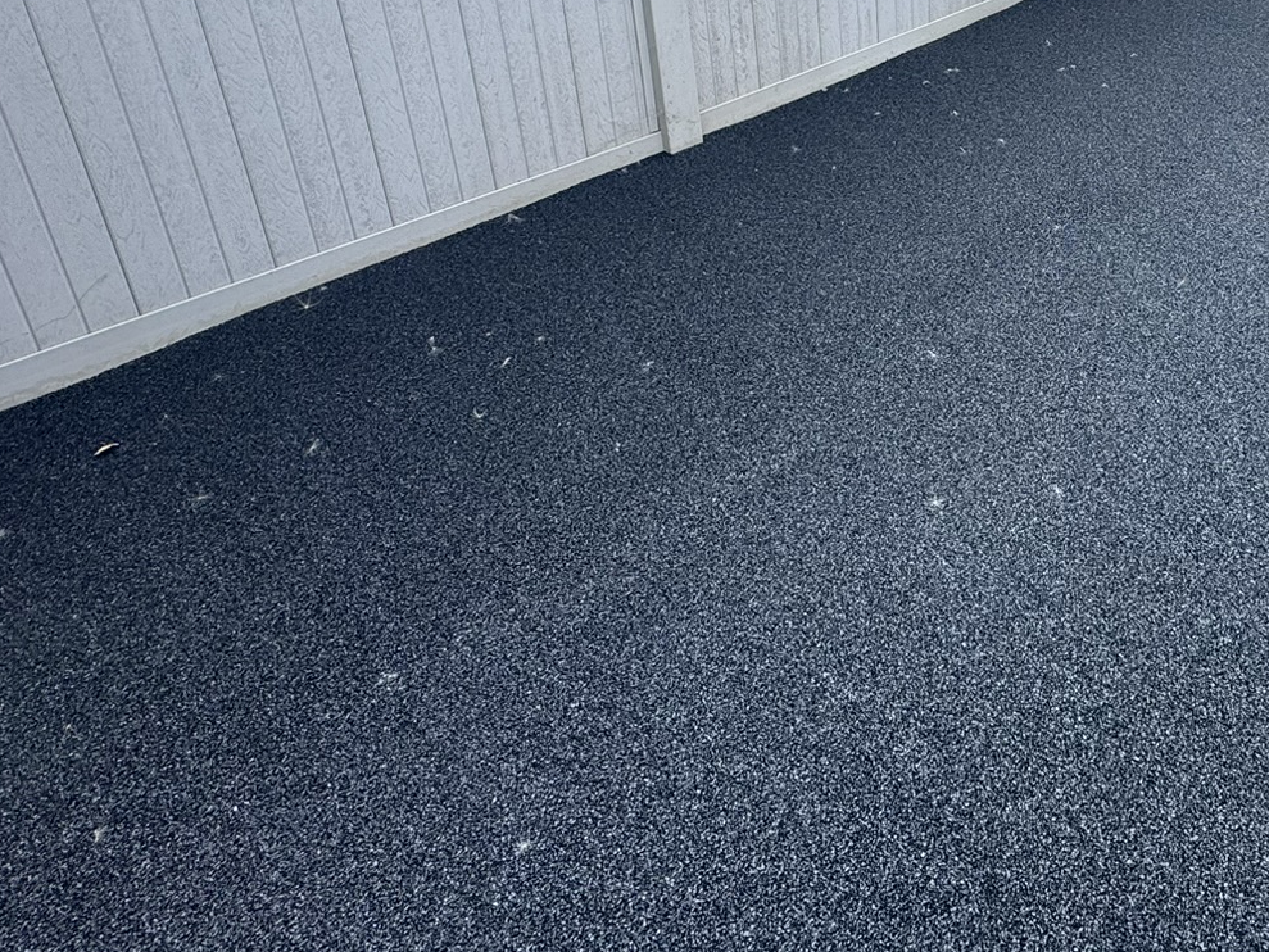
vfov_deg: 46.0
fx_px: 1063
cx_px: 1043
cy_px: 207
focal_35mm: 29
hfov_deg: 56.4
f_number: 2.2
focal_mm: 2.22
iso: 40
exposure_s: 1/130
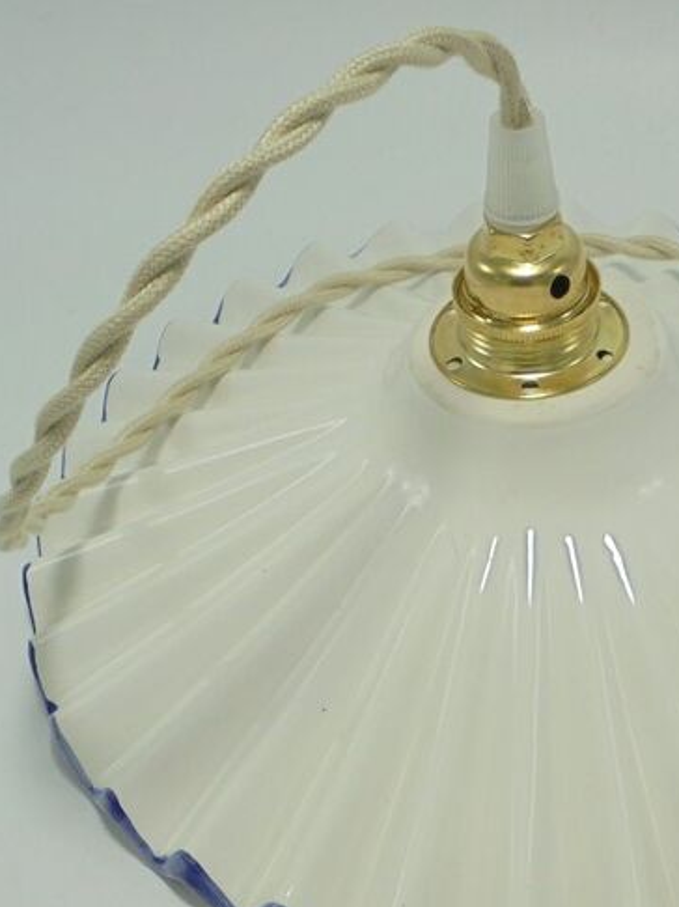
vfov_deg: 29.7
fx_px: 1649
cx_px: 559
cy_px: 776
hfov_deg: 22.9
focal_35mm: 63
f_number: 4
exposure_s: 1/125
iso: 100
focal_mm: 6.1
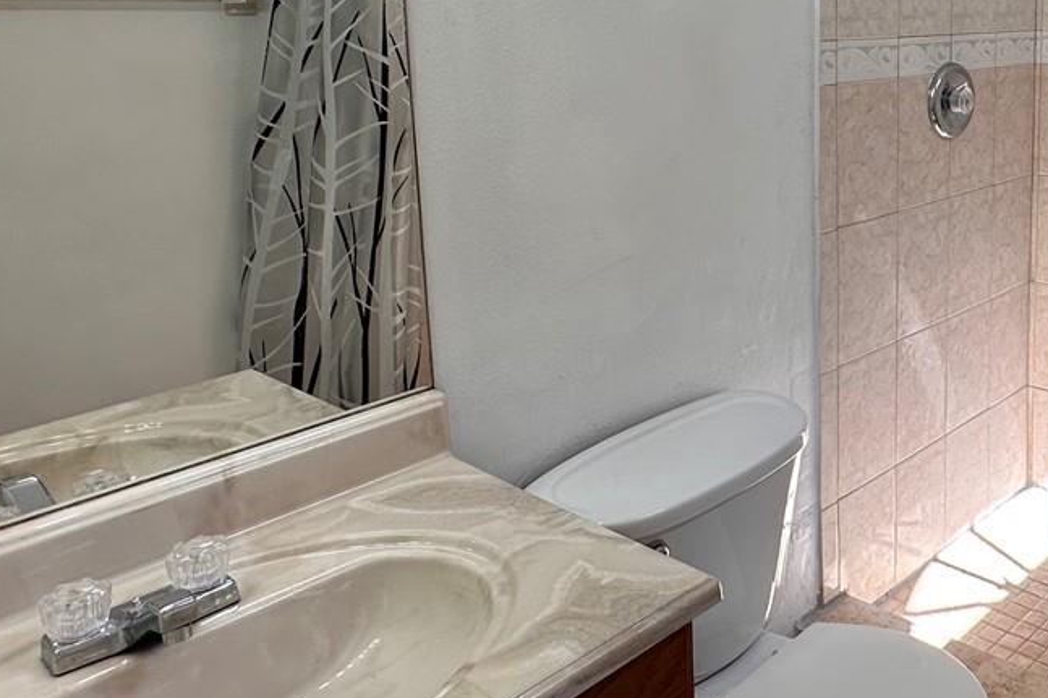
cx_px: 993
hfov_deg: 46.5
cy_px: 151
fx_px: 1048
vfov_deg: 35.8
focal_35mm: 36
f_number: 2.2
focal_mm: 2.22
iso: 40
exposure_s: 1/150
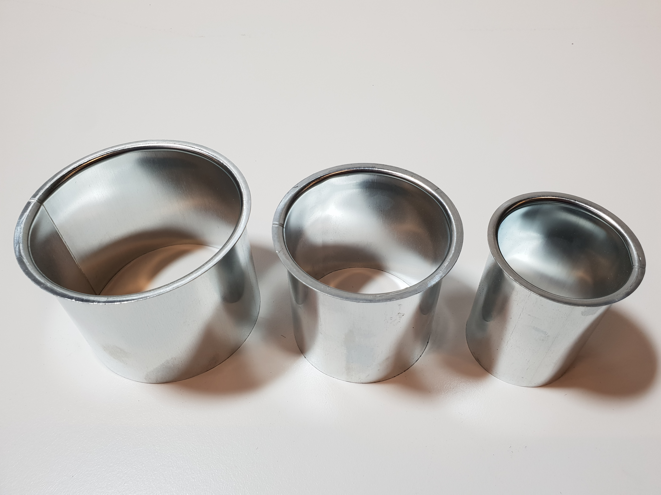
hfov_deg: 67.3
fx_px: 496
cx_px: 330
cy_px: 248
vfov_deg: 53.1
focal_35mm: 26
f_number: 2.4
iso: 100
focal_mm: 4.3
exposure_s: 1/50
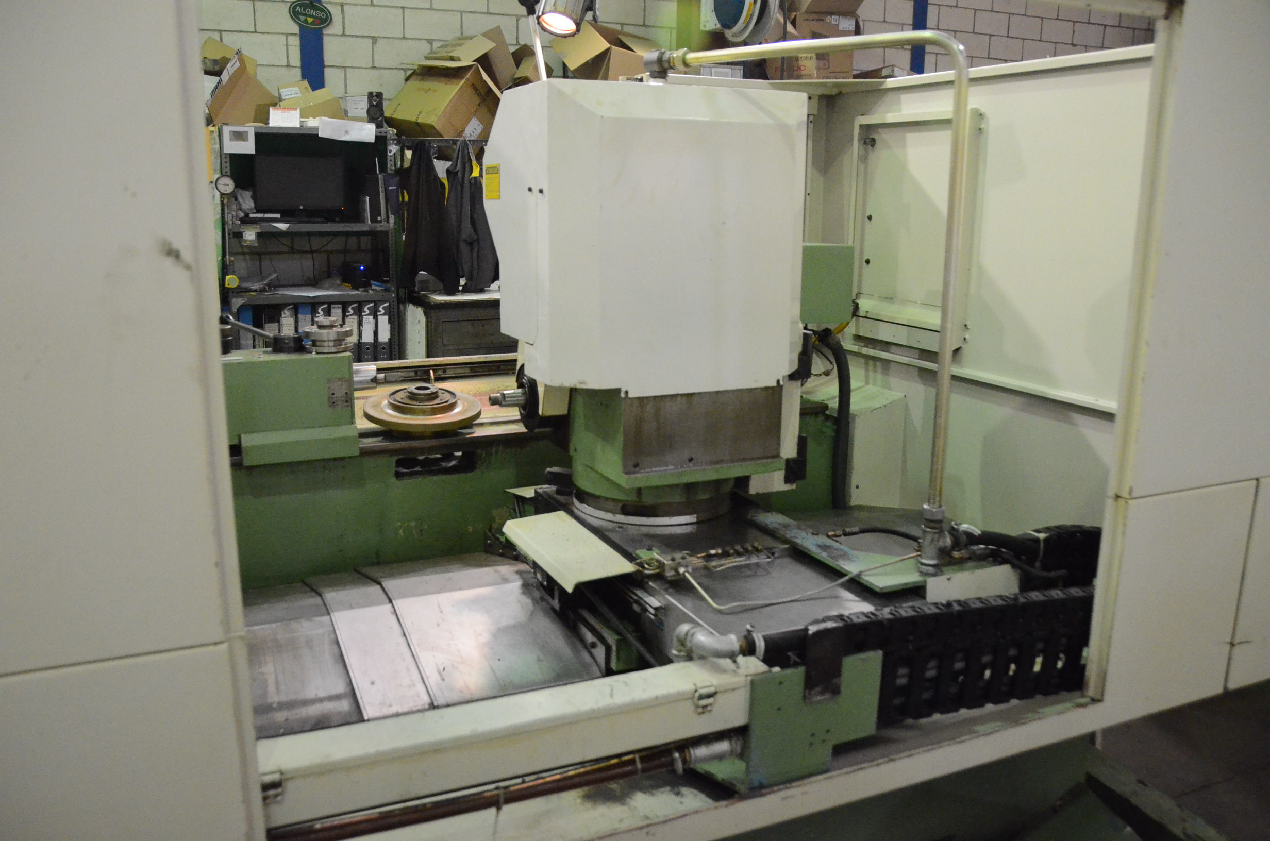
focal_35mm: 30
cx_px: 635
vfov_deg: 43.4
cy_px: 420
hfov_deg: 62.0
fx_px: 1056
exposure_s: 1/400
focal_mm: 20
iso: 6400
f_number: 3.5
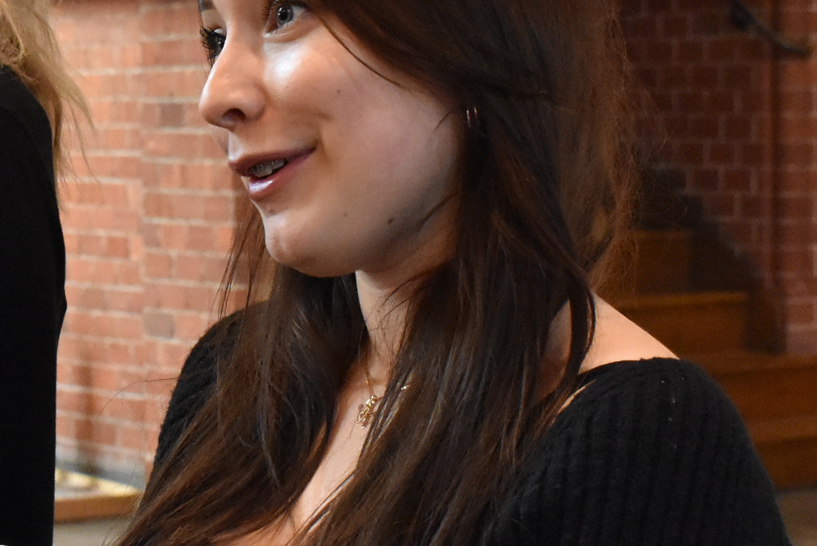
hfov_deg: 16.3
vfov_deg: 11.0
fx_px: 2824
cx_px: 99
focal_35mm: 124
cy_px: 269
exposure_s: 1/60
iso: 4000
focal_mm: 29
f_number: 5.6
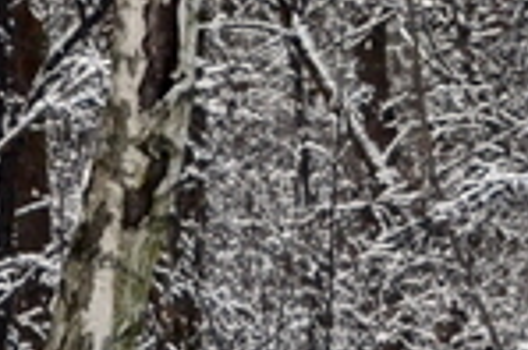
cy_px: 194
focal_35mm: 274
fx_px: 4014
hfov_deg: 7.5
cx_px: 443
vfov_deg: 5.0
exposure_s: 1/250
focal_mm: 34
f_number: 10
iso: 3200
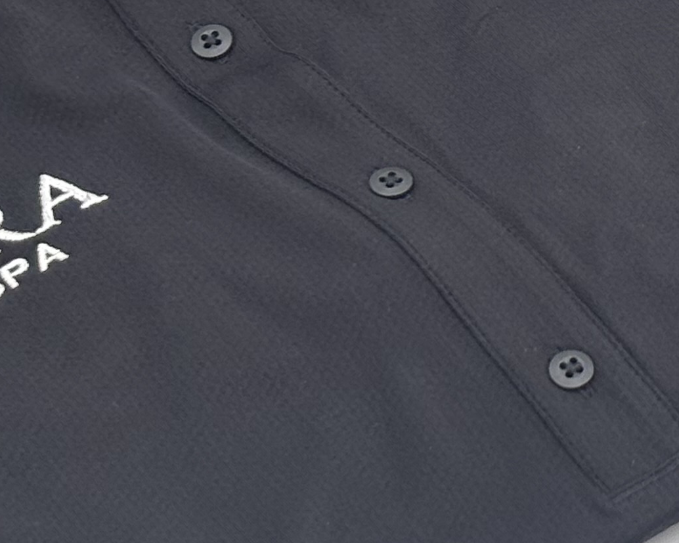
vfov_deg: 7.7
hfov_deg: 9.5
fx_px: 3979
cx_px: 928
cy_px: -152
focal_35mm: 198
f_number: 1.6
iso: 32
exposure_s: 1/512
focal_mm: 5.96
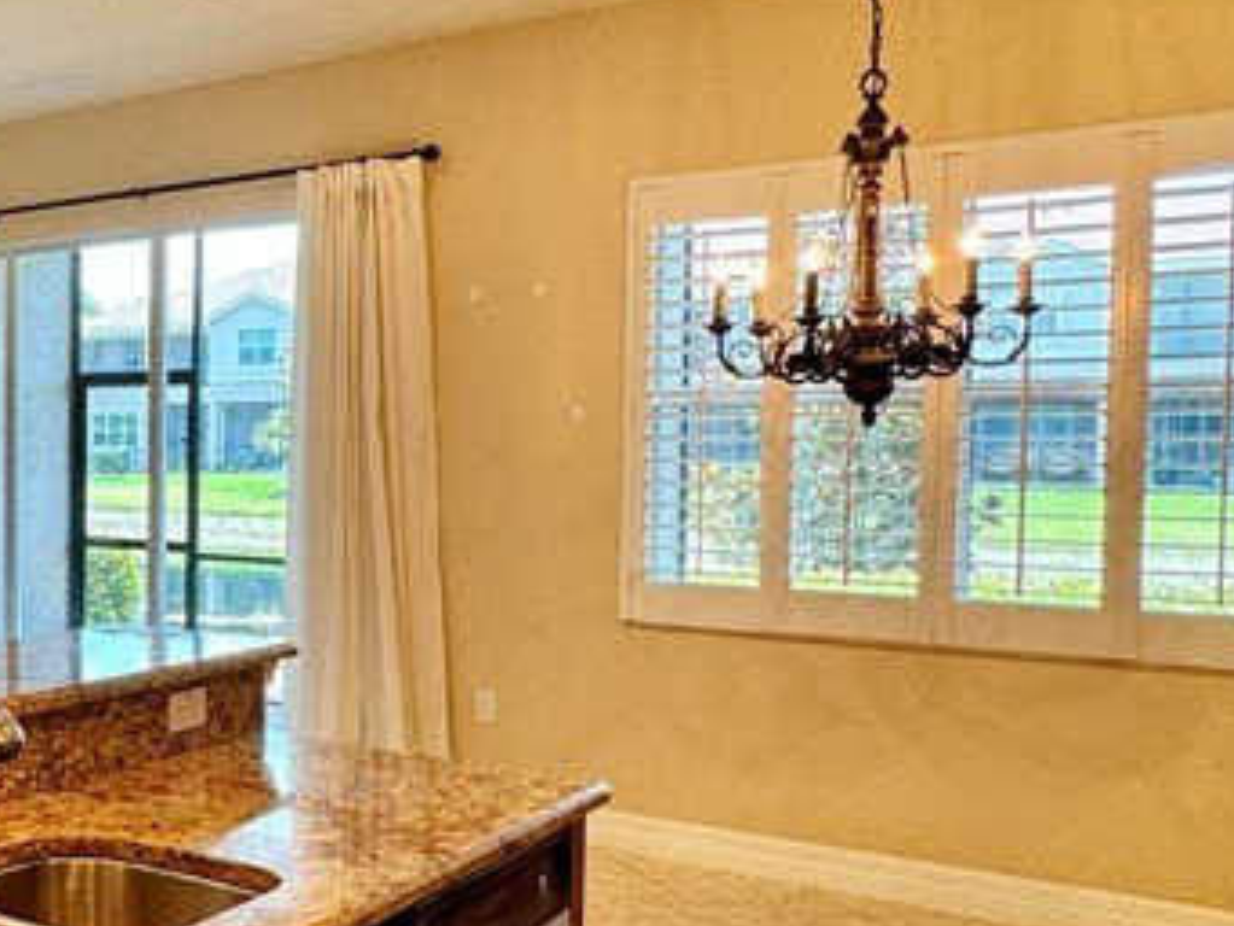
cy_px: 499
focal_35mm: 42
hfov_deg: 38.2
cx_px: -80
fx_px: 1498
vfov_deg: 34.4
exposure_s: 1/120
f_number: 2.2
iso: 160
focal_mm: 2.22
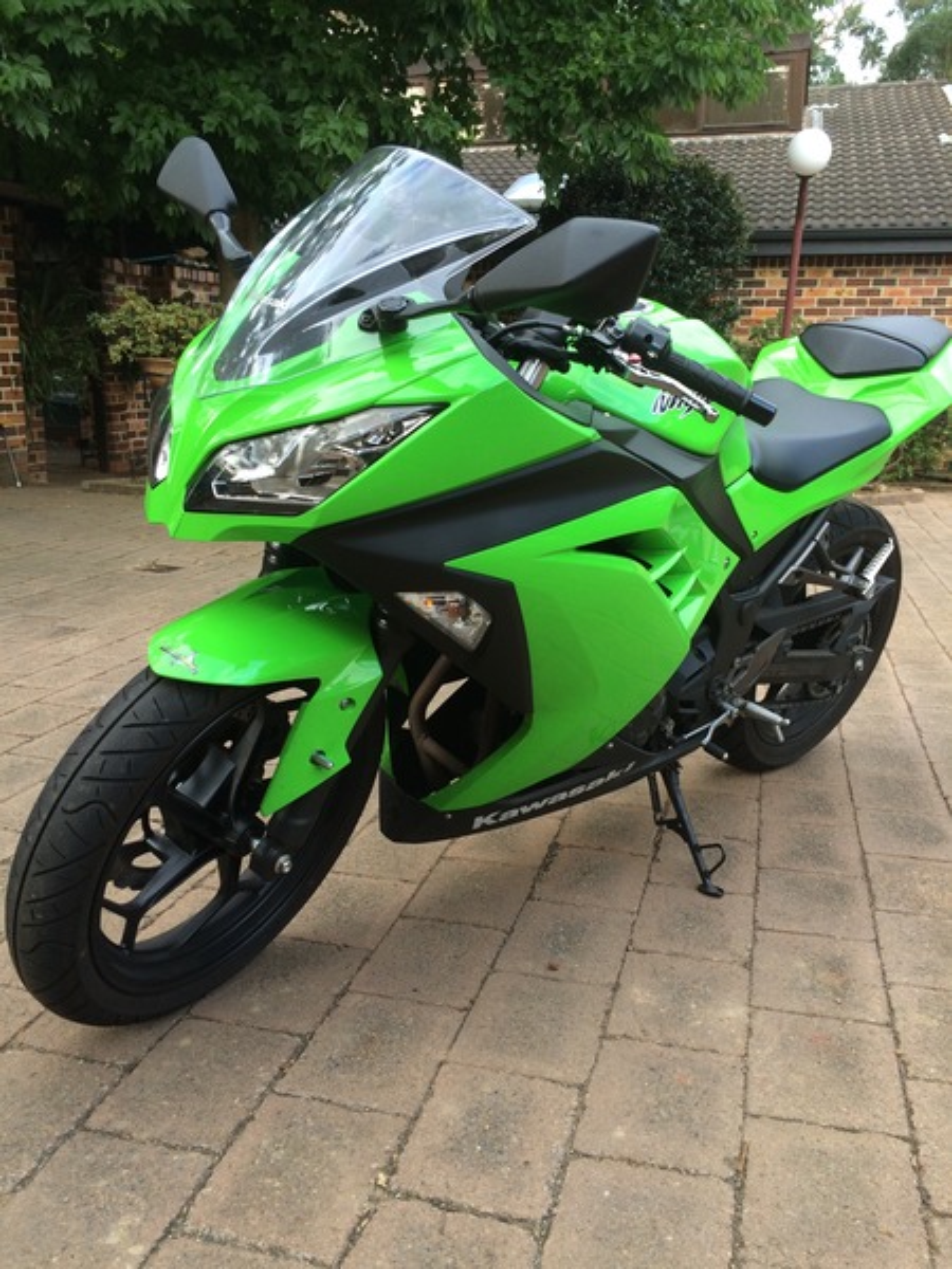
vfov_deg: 61.7
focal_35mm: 29
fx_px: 1063
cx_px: 476
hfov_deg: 48.2
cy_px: 634
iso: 40
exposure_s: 1/60
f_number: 2.2
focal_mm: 4.15
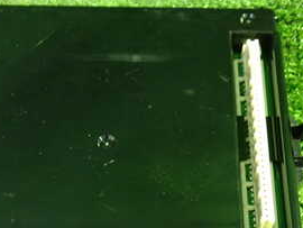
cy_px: 175
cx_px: 105
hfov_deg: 27.2
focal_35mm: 71
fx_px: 622
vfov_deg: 20.6
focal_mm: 5.79
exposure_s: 1/10
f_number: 2.4
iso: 800
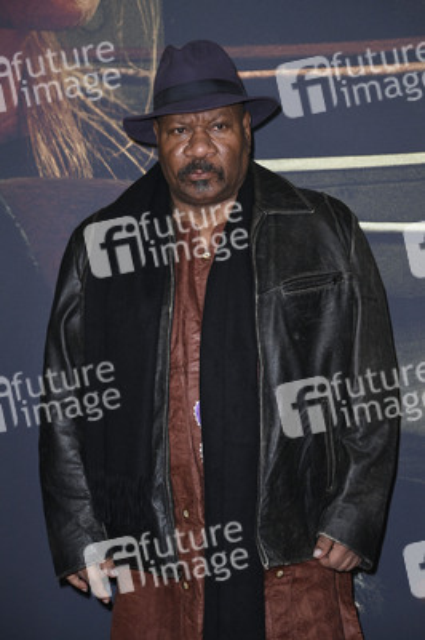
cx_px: 212
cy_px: 320
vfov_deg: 20.4
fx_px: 1774
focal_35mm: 100
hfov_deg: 13.7
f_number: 5.6
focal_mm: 100
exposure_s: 1/200
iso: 640
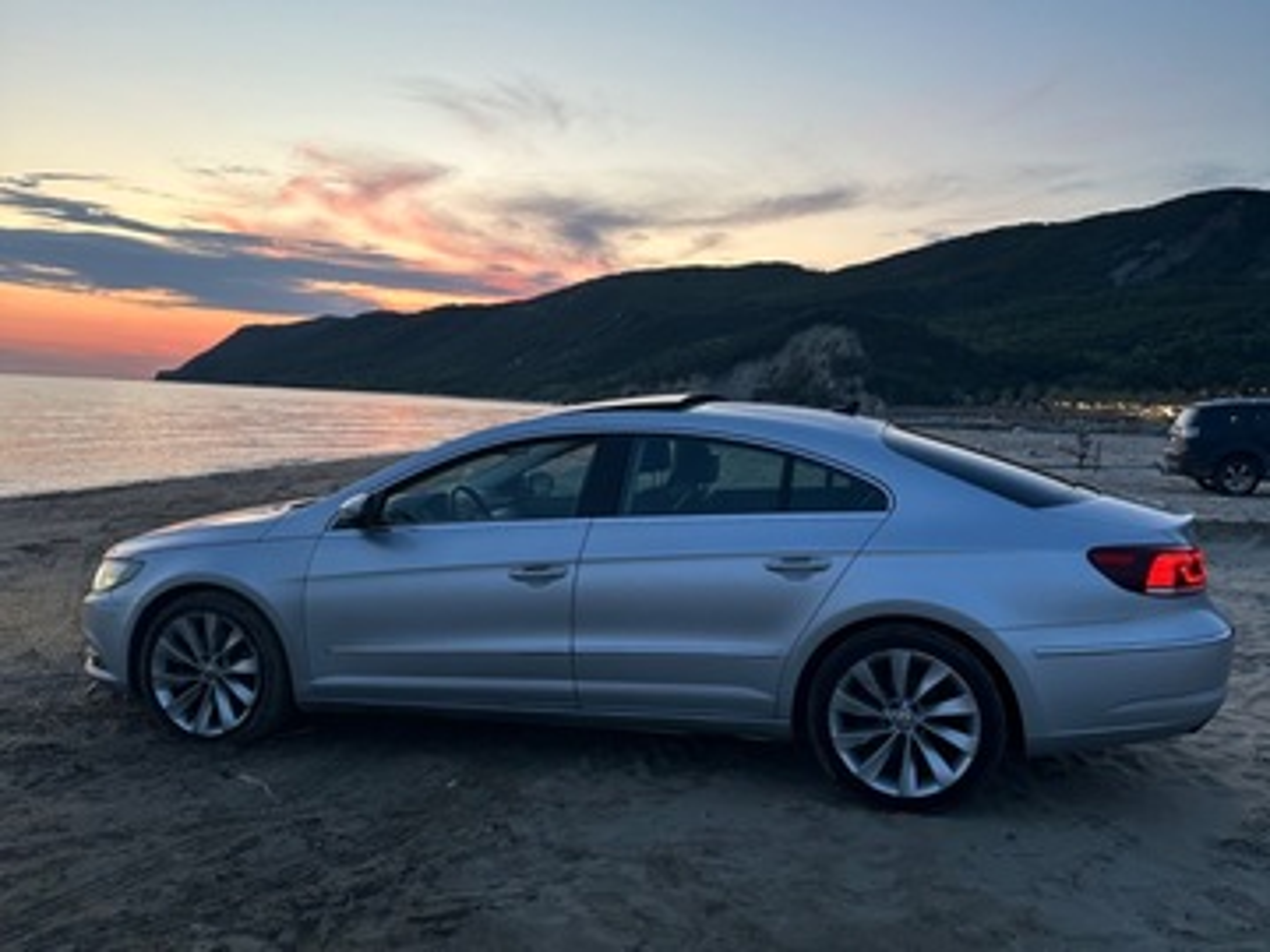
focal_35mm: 24
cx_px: 635
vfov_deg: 56.8
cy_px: 476
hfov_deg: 71.6
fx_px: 881
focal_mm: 6.86
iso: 125
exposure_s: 1/121
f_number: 1.78
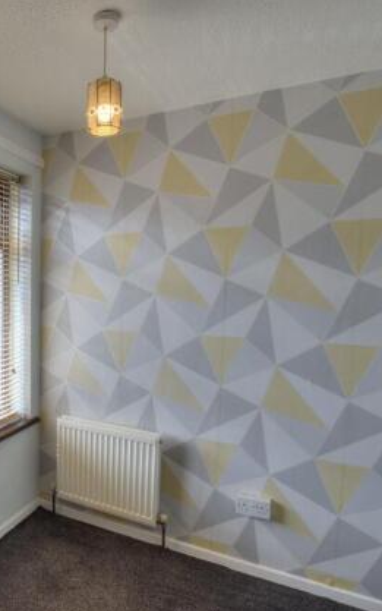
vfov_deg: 74.7
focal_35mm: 24
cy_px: 317
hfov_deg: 46.5
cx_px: 43
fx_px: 399
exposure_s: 1/80
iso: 400
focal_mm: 10
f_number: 8
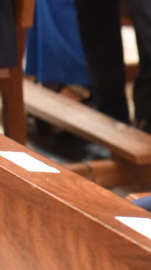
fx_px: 2567
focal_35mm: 360
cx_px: 450
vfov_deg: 6.0
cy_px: 11
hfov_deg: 3.3
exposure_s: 1/100
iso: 5600
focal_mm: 86
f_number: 4
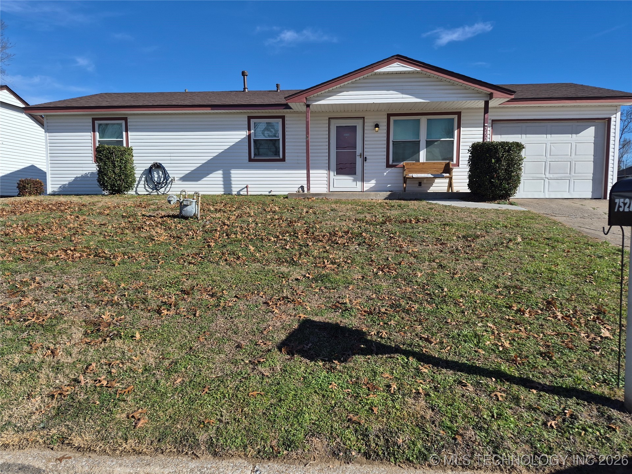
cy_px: 237
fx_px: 420
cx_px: 316
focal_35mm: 23
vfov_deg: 58.9
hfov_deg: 73.9
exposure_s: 1/6032
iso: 80
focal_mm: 5.4
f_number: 1.8
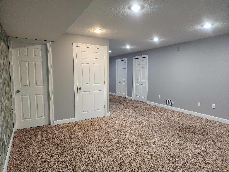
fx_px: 152
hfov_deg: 73.9
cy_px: 86
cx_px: 114
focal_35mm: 23
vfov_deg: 58.9
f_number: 1.8
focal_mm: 6.4
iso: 800
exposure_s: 1/60
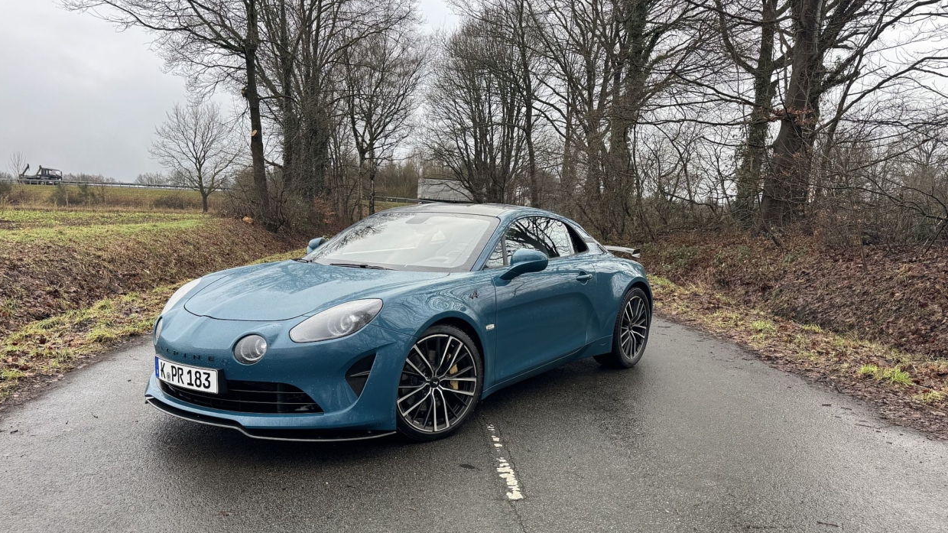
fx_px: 679
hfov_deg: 69.9
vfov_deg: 42.5
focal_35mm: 27
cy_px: 341
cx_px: 462
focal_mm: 6.76
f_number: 1.78
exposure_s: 1/457
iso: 80
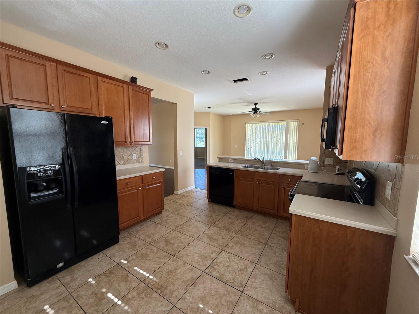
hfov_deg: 102.1
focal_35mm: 14
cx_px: 210
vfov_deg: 85.7
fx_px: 169
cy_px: 157
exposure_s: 1/99
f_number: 2.2
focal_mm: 2.22
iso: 160
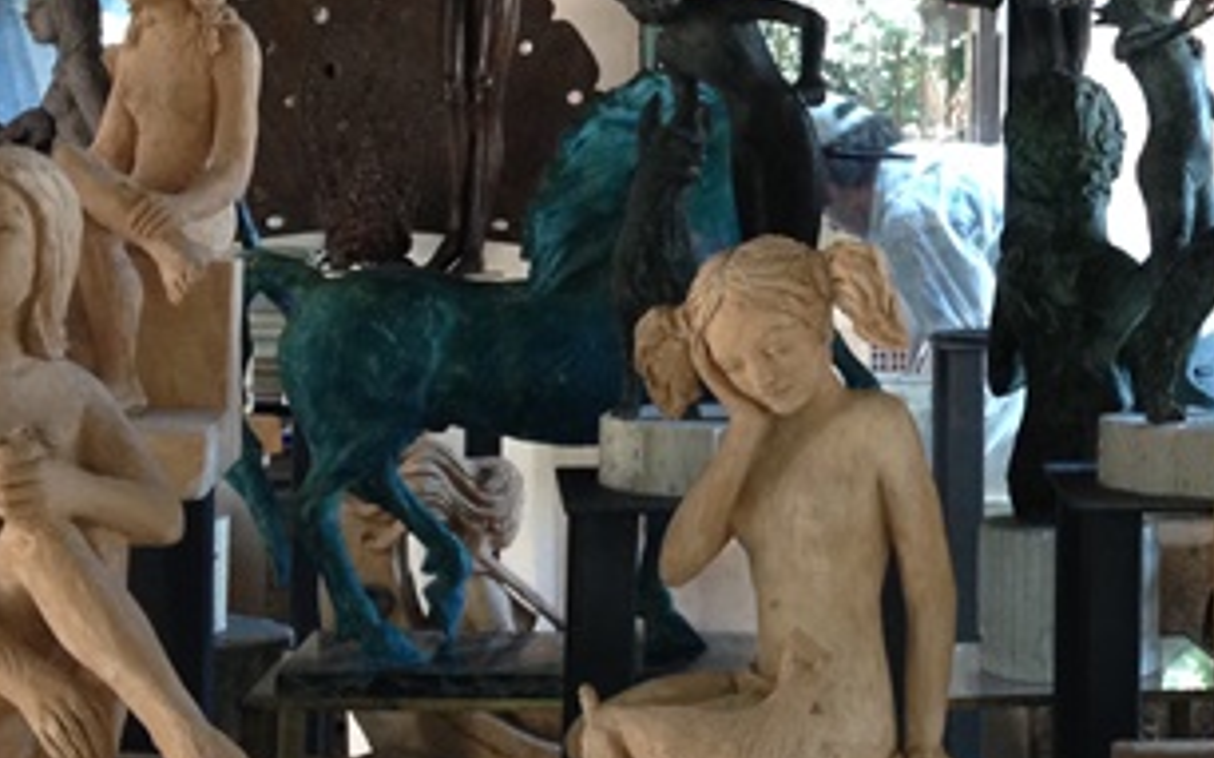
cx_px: 1131
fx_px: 3208
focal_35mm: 97
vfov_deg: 13.5
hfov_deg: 20.9
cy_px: 254
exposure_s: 1/20
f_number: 2.4
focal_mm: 4.28
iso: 125
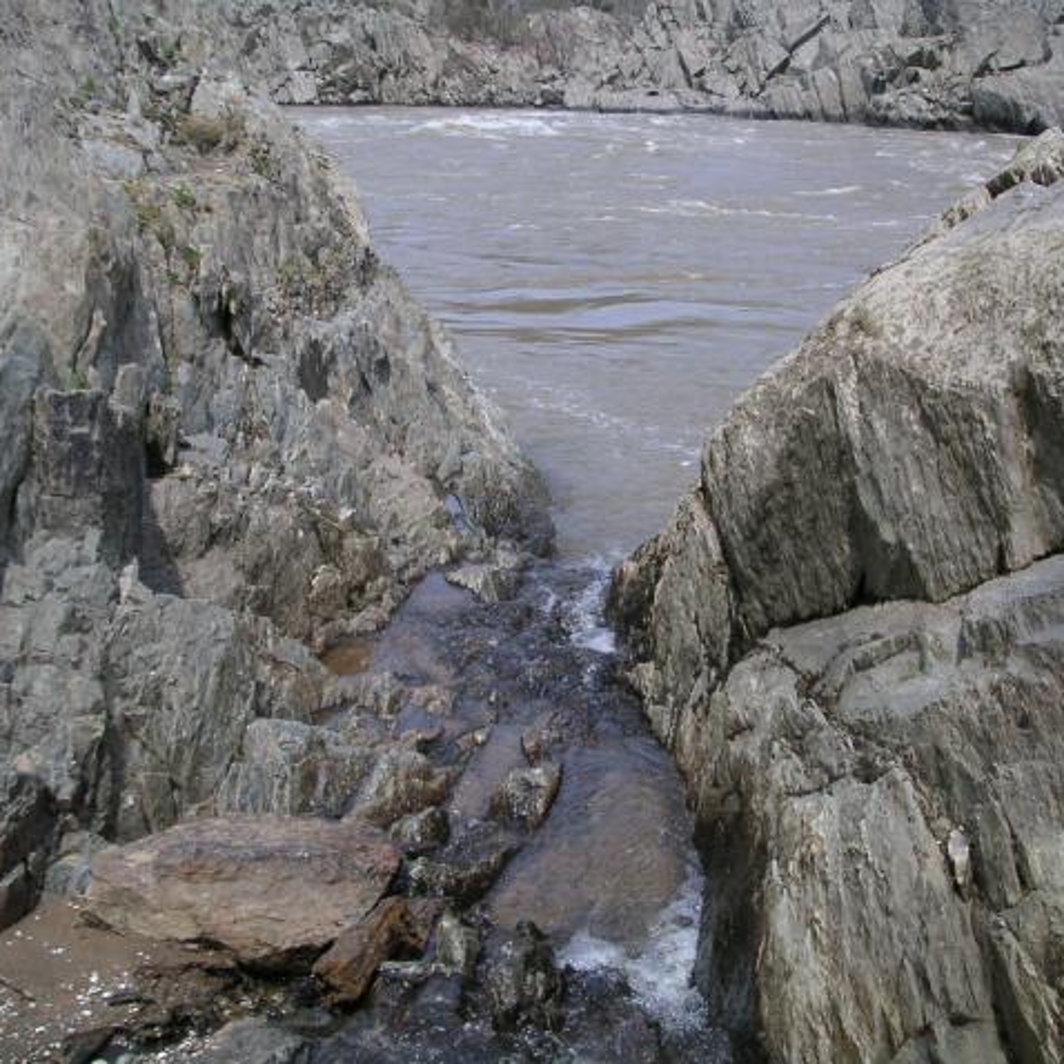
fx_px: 1565
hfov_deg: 37.5
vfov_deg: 37.6
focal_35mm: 45
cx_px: 552
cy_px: 532
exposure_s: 1/750
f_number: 2.8
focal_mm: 6
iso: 50
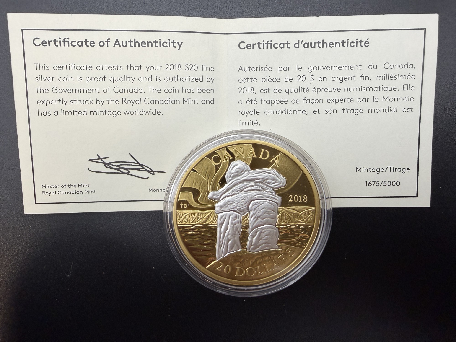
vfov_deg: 56.8
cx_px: 228
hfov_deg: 71.6
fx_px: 316
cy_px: 171
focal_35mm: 24
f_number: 2.2
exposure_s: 1/143
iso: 125
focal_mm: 2.22
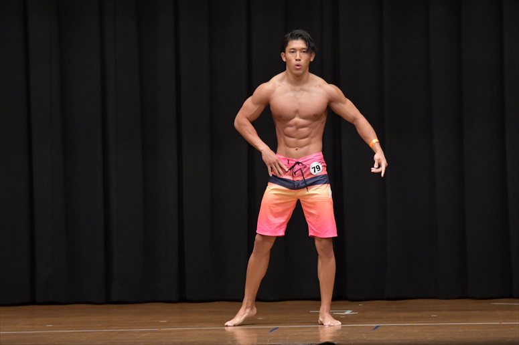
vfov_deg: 5.7
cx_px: 260
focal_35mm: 240
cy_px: 172
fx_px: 3458
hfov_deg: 8.6
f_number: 5.6
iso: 6400
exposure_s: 1/400
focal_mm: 160
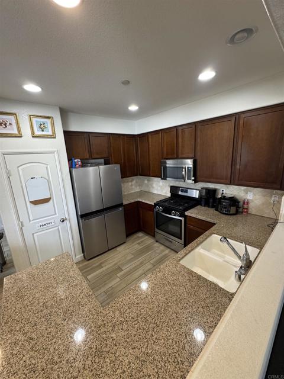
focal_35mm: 14
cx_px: 142
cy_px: 190
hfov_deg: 85.7
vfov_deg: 102.1
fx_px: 153
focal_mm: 2.22
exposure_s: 1/60
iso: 200
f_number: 2.2
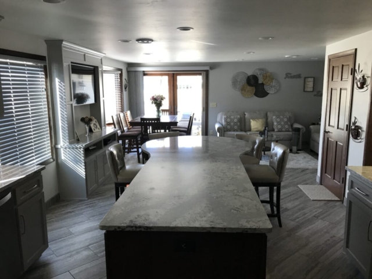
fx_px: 301
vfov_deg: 49.7
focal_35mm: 28
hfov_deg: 63.4
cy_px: 140
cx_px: 186
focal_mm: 3.99
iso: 40
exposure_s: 1/30
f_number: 1.8
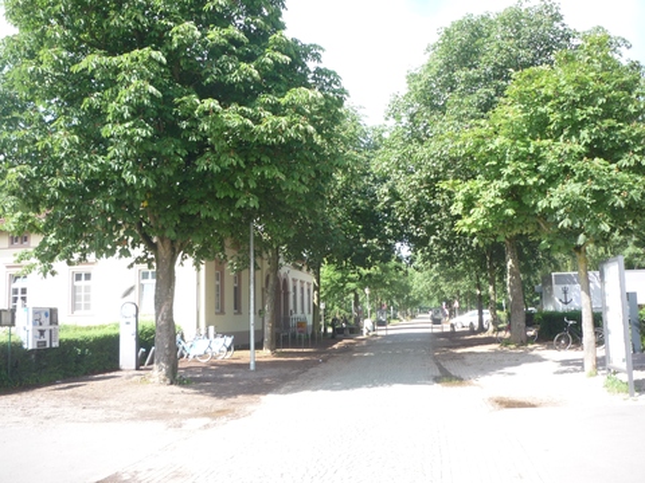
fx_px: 596
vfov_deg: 44.2
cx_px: 322
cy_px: 242
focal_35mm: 32
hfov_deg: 56.8
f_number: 4
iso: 100
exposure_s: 1/160
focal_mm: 5.2
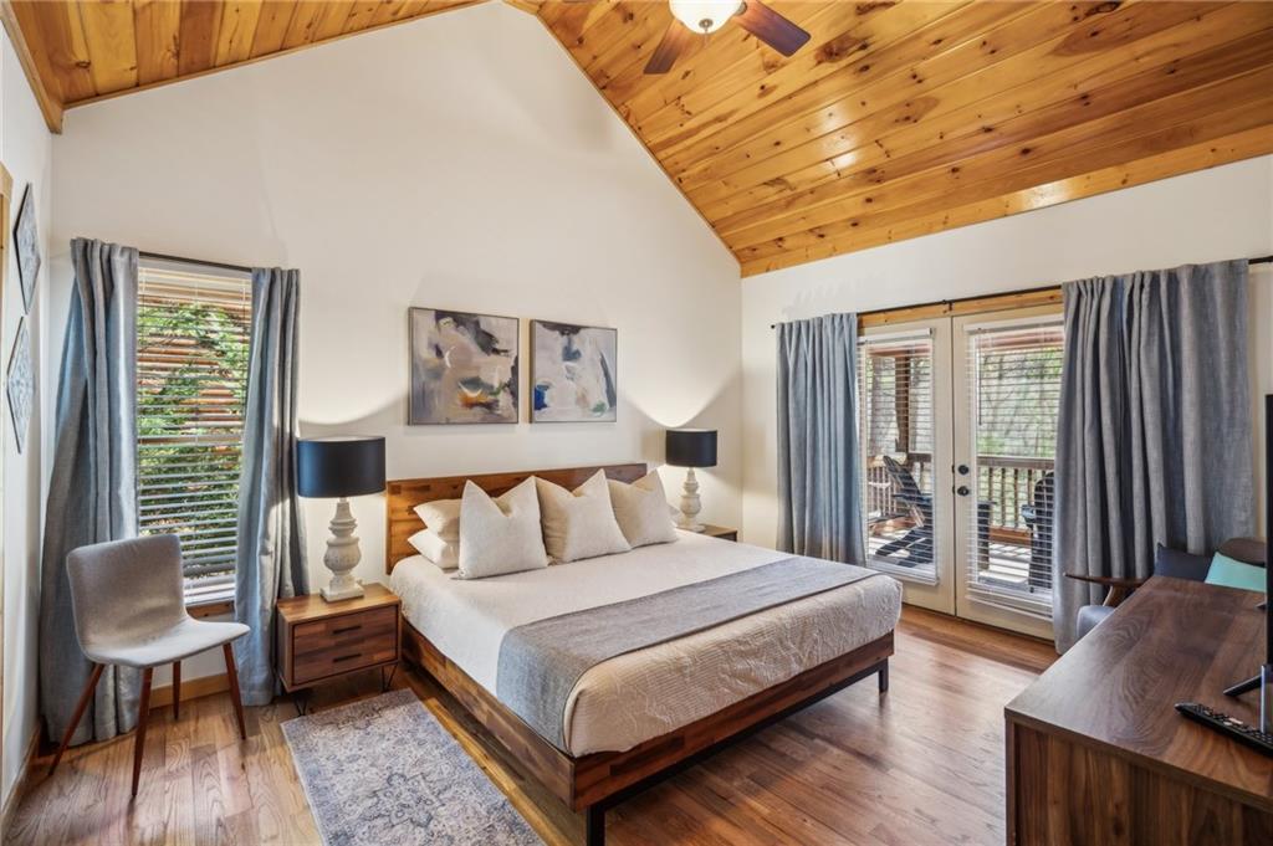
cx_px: 636
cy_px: 423
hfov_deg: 96.8
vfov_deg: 73.7
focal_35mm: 16
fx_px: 565
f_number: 5.6
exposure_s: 1/10
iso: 400
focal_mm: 16
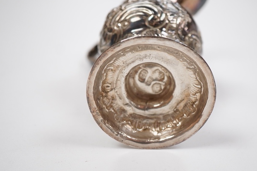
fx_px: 436
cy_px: 86
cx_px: 146
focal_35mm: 61
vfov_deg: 22.3
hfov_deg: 32.8
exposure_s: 1/125
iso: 500
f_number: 5
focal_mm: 30
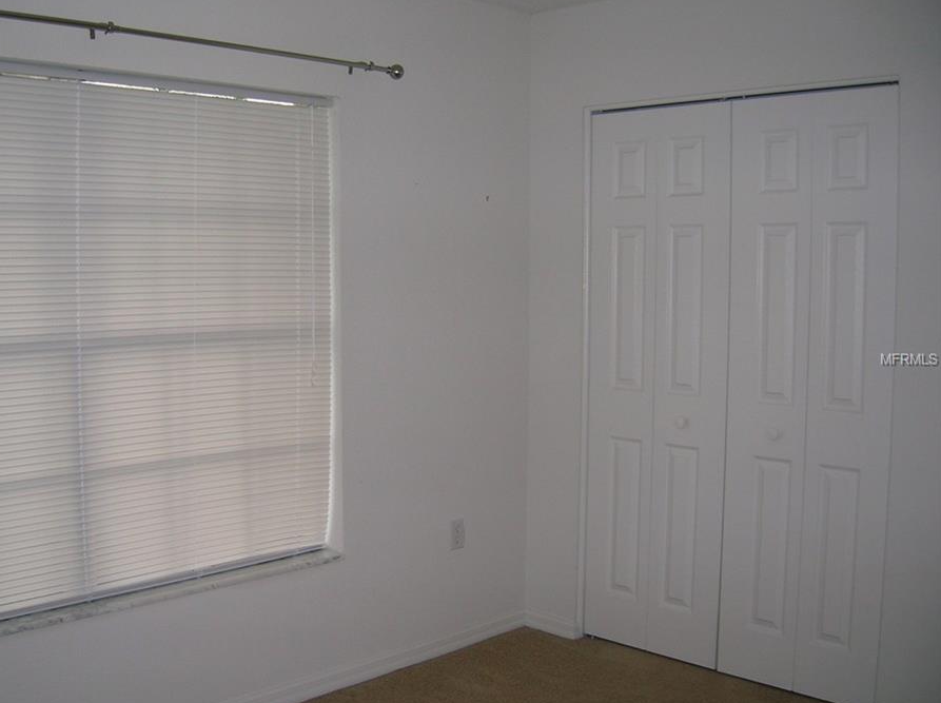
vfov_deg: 36.7
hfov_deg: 47.8
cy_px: 360
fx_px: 1059
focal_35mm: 39
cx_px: 405
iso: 50
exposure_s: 1/60.1
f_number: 2.9
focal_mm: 5.7
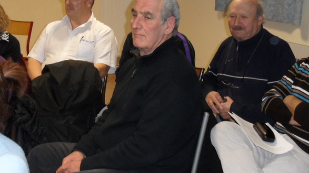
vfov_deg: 21.0
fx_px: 467
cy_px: 66
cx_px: 121
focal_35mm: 57
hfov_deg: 36.5
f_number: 3.4
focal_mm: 5.3
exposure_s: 1/30
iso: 320
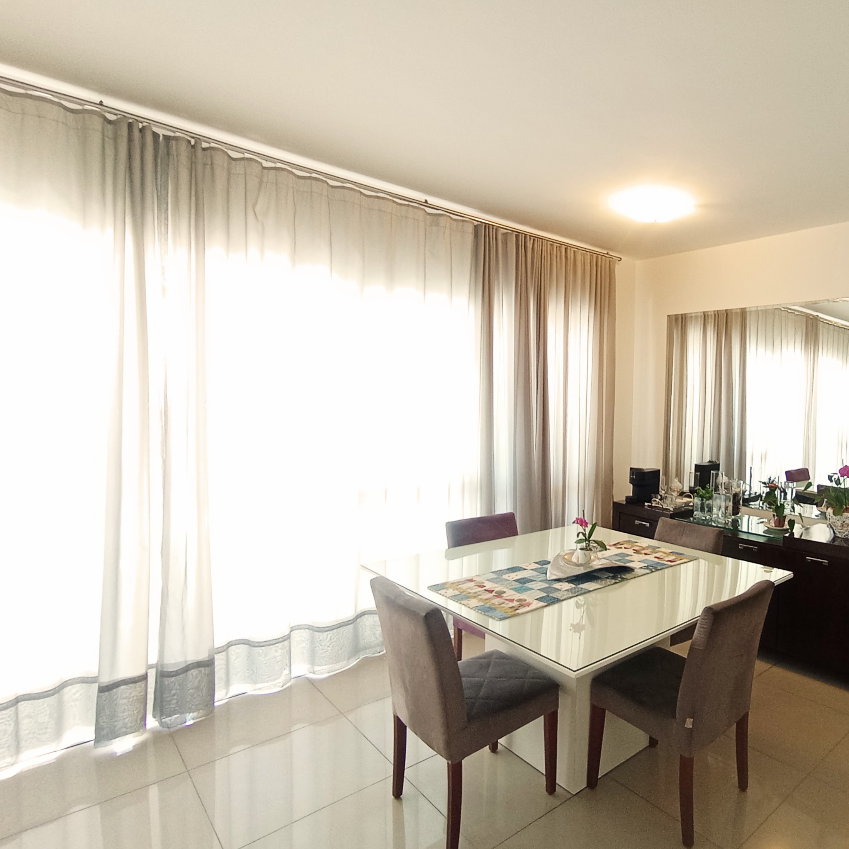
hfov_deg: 68.5
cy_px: 431
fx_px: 583
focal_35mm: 21
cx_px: 613
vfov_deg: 72.1
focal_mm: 1.65
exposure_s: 1/40
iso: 163
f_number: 2.2
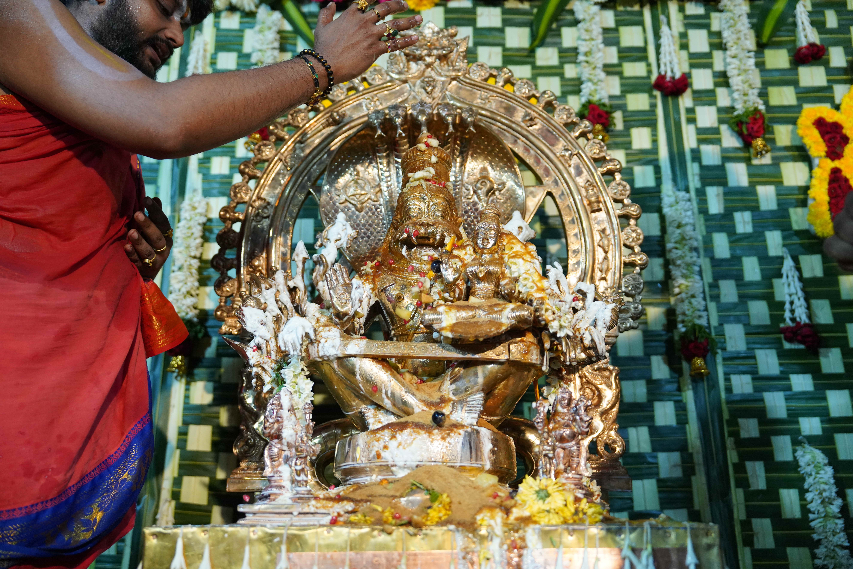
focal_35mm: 39
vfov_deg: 34.2
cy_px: 284
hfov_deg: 49.5
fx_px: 924
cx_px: 426
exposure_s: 1/1000
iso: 2500
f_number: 2.8
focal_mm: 39
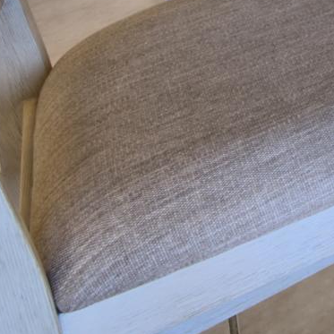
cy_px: -435
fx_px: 895
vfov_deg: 14.7
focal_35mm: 82
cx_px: 814
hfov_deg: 14.1
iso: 160
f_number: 16
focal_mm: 12
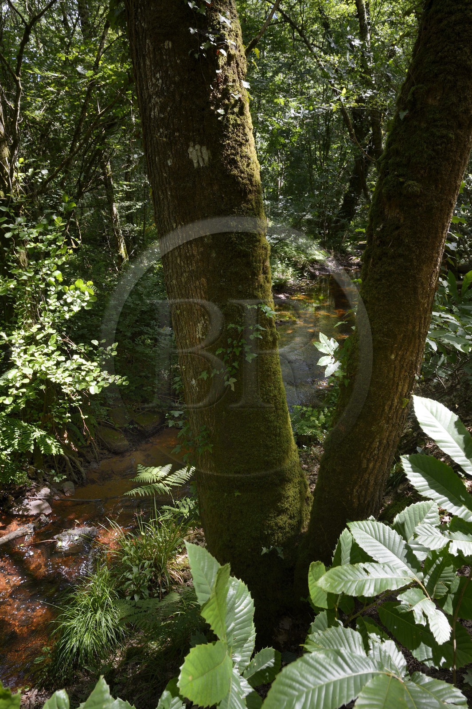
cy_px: 354
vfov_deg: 69.4
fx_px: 512
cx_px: 236
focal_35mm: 26
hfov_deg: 49.5
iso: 800
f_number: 13
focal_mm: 26
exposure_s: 1/80
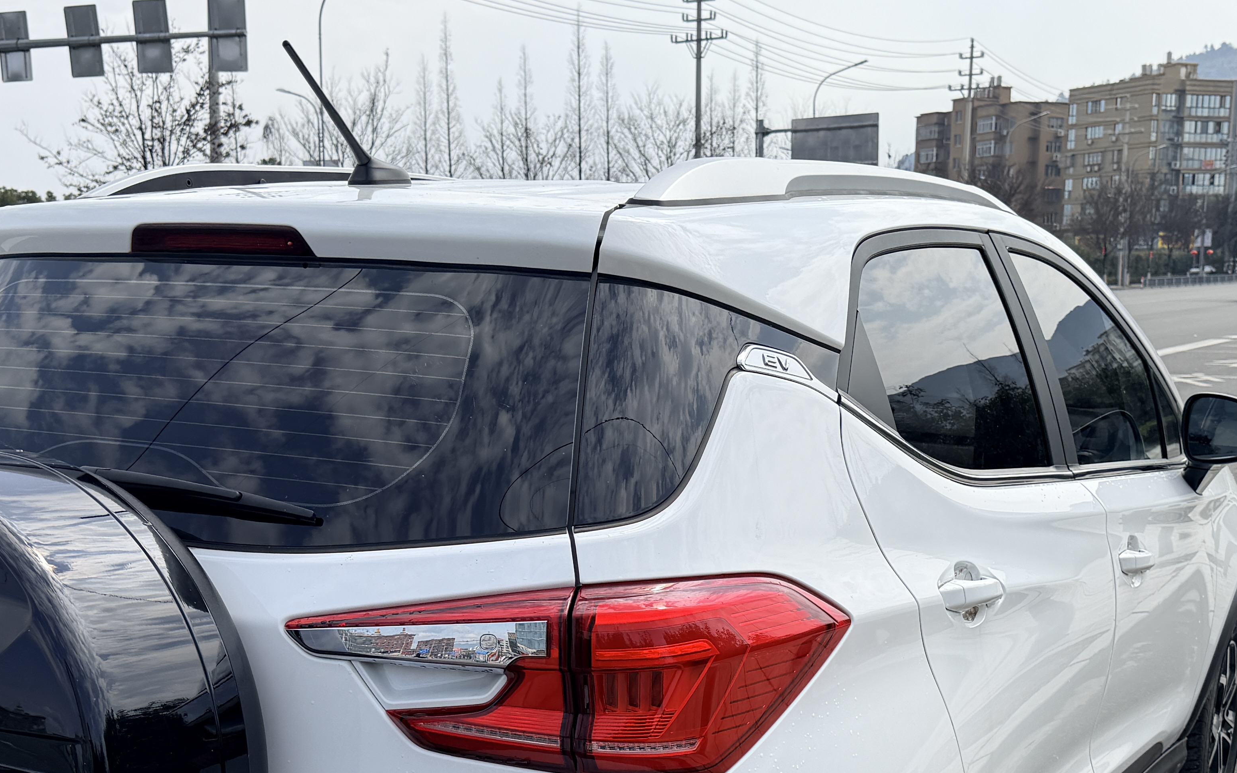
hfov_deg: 42.6
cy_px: 627
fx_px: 1584
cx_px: 623
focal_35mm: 47
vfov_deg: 26.9
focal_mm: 6.76
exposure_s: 1/4975
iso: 100
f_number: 1.78
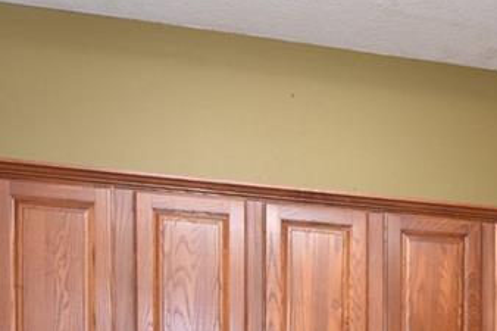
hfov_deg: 26.3
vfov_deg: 16.8
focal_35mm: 71
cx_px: 541
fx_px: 980
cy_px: 544
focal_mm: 10
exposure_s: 1/60
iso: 360
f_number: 4
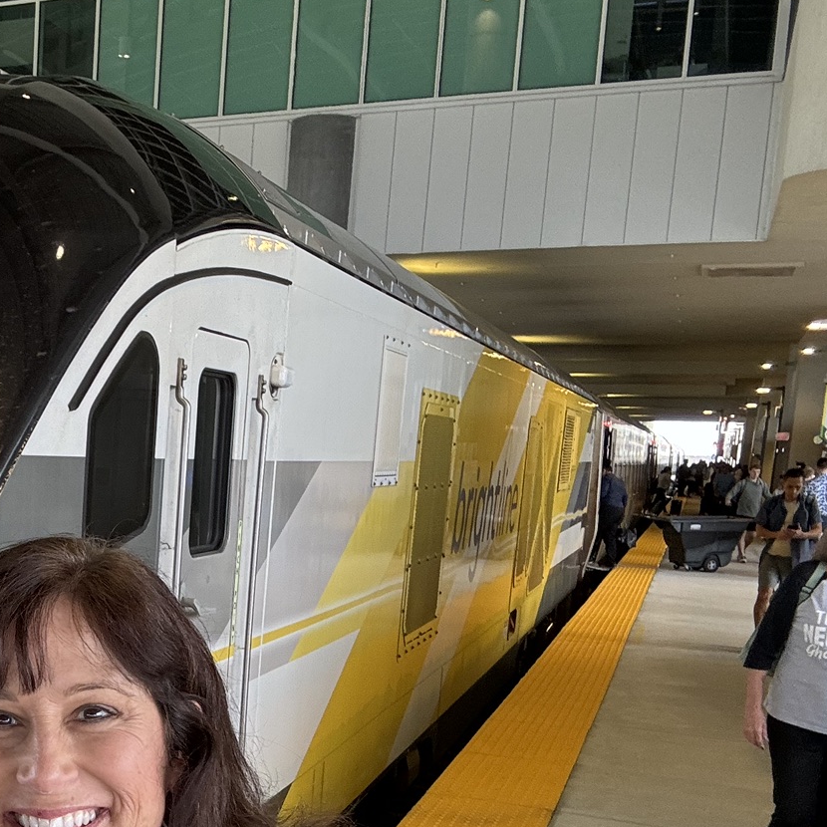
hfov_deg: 31.6
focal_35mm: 49
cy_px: 670
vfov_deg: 33.6
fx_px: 1324
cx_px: -31
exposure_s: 1/121
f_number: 1.9
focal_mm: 2.69
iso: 50
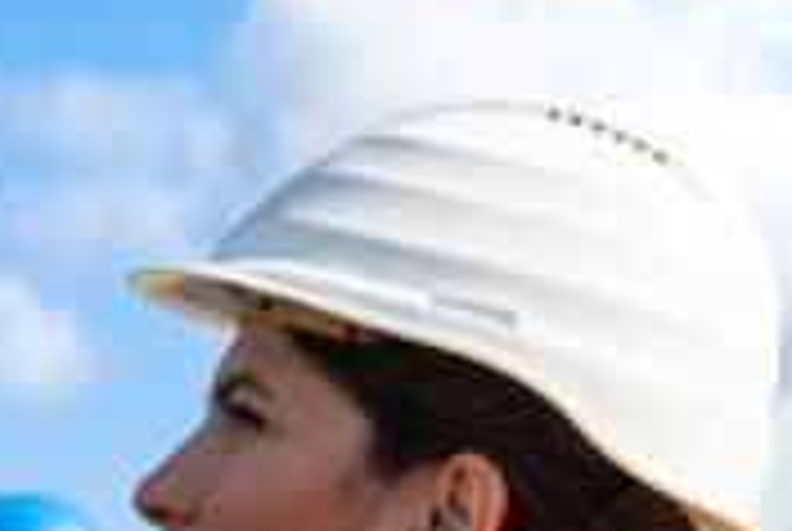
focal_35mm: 255
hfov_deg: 7.8
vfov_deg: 5.4
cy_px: 850
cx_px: -554
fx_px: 5619
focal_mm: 75
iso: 125
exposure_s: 1/320
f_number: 10
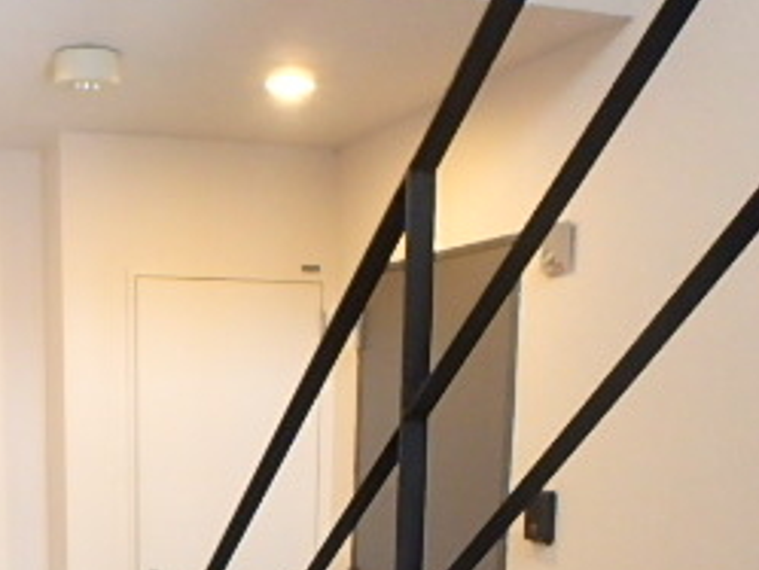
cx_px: 177
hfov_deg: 34.7
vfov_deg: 24.5
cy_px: 686
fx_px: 1185
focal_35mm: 54
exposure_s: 1/30
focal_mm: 3.7
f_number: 3.5
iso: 640
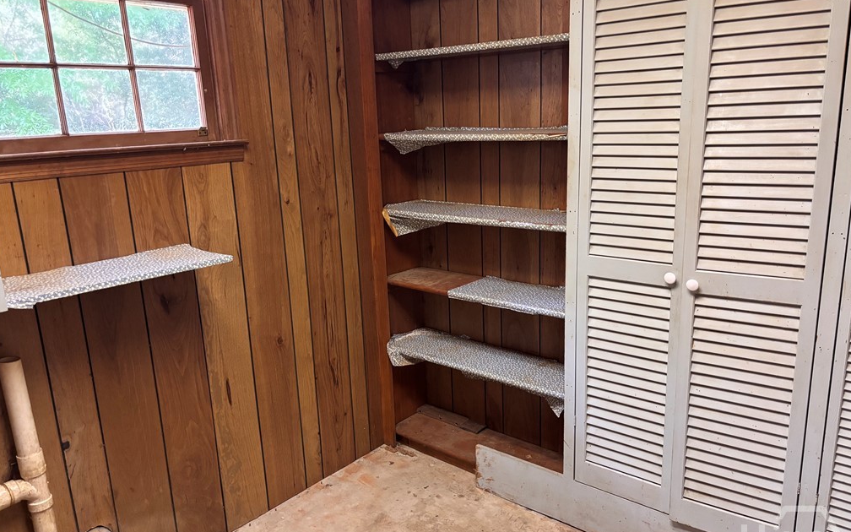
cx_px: 425
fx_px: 649
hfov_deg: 66.5
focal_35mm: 28
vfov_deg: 44.5
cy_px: 281
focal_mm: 5.96
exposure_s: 1/60
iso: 500
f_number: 1.6
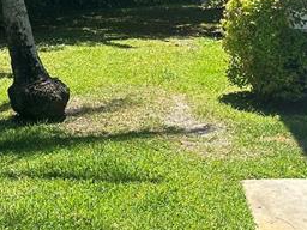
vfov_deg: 18.0
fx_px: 665
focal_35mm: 75
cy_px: -93
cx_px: 207
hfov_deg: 25.8
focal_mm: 6.86
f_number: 1.78
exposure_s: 1/1517
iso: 80
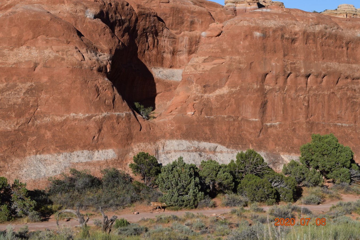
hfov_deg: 24.6
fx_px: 825
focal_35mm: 82
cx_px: 180
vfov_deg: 16.6
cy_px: 120
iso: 200
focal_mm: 55
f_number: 10
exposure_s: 1/400
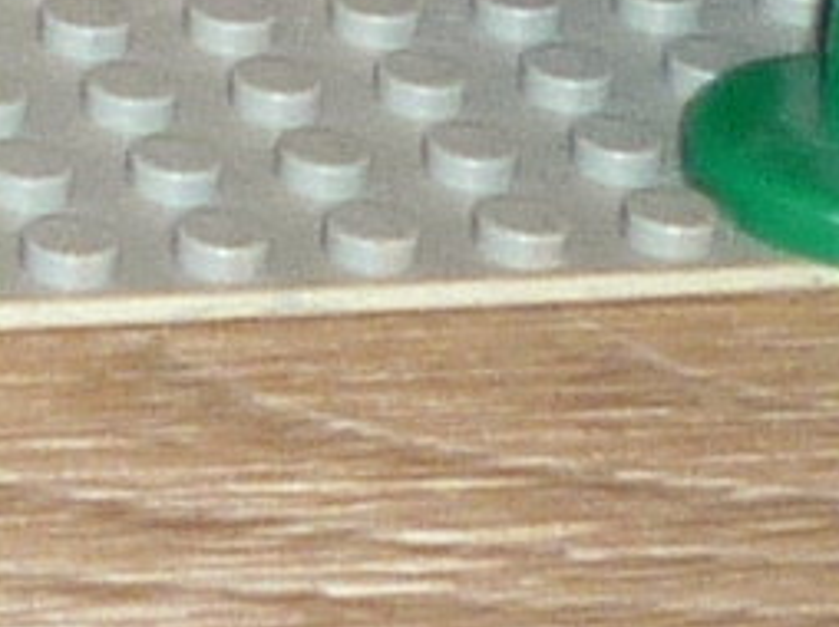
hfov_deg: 5.1
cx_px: -1483
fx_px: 9008
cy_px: -871
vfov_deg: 3.9
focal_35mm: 372
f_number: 3.3
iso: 100
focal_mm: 5.3
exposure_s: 1/30
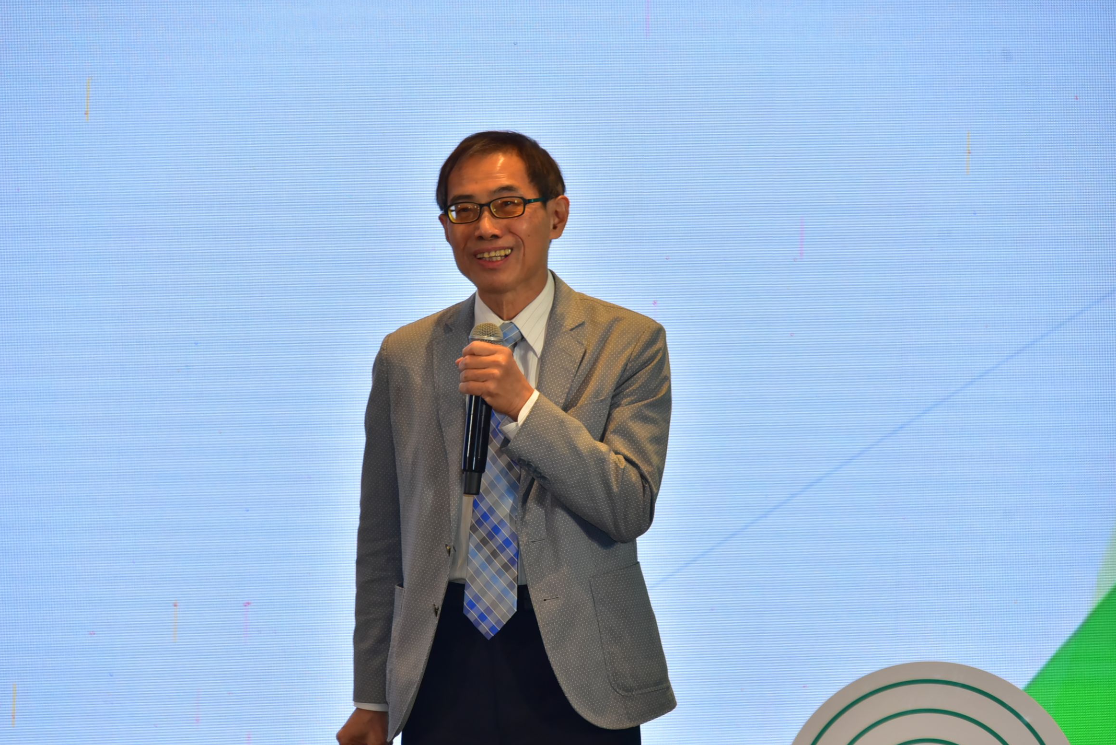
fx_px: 6326
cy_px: 398
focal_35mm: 204
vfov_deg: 6.7
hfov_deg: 10.1
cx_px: 527
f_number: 6.3
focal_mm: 190
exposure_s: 1/160
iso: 1600
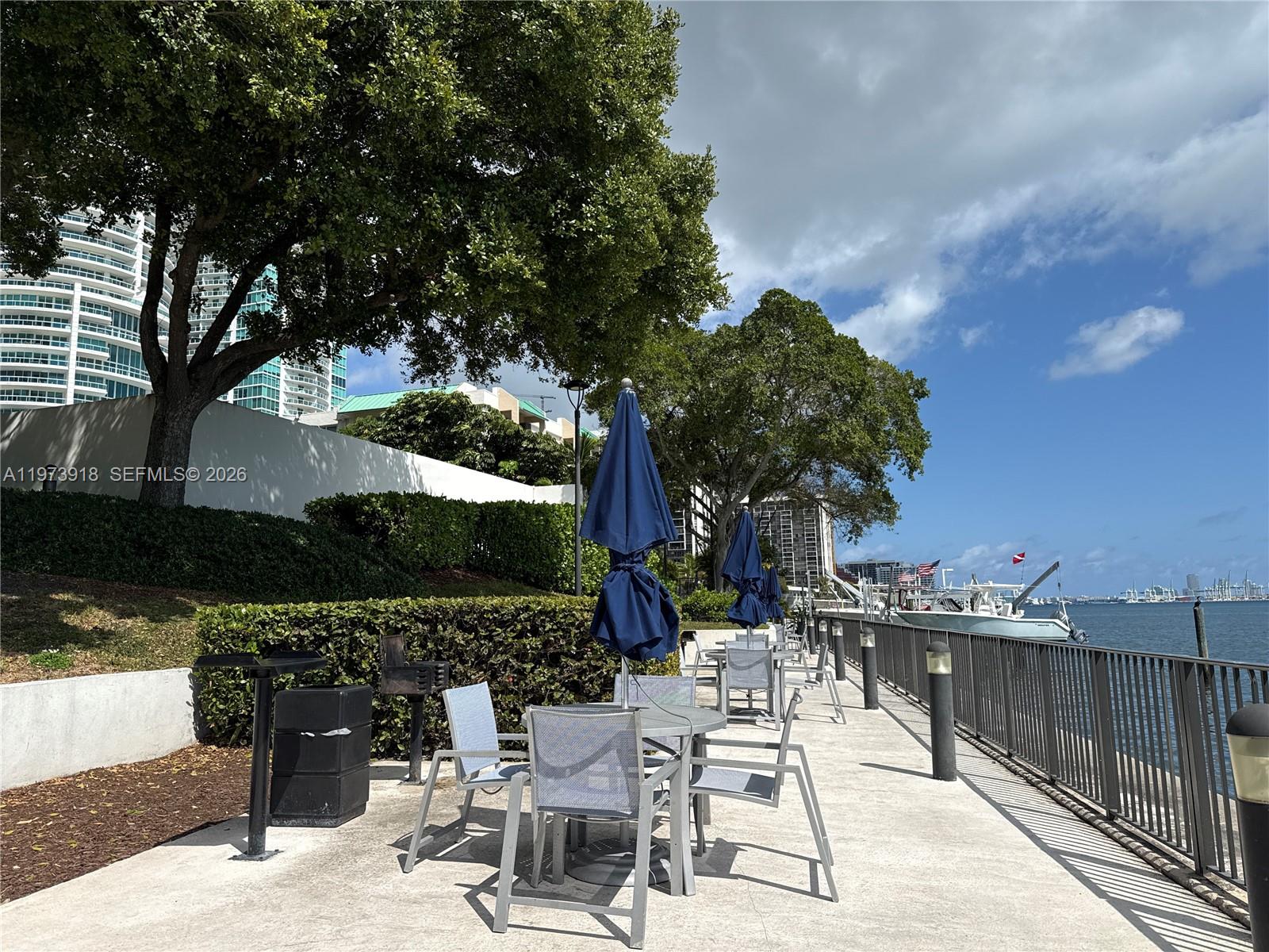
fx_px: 880
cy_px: 476
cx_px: 634
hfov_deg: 71.6
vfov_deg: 56.8
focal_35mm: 24
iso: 80
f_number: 1.78
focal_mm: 6.76
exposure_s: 1/6711
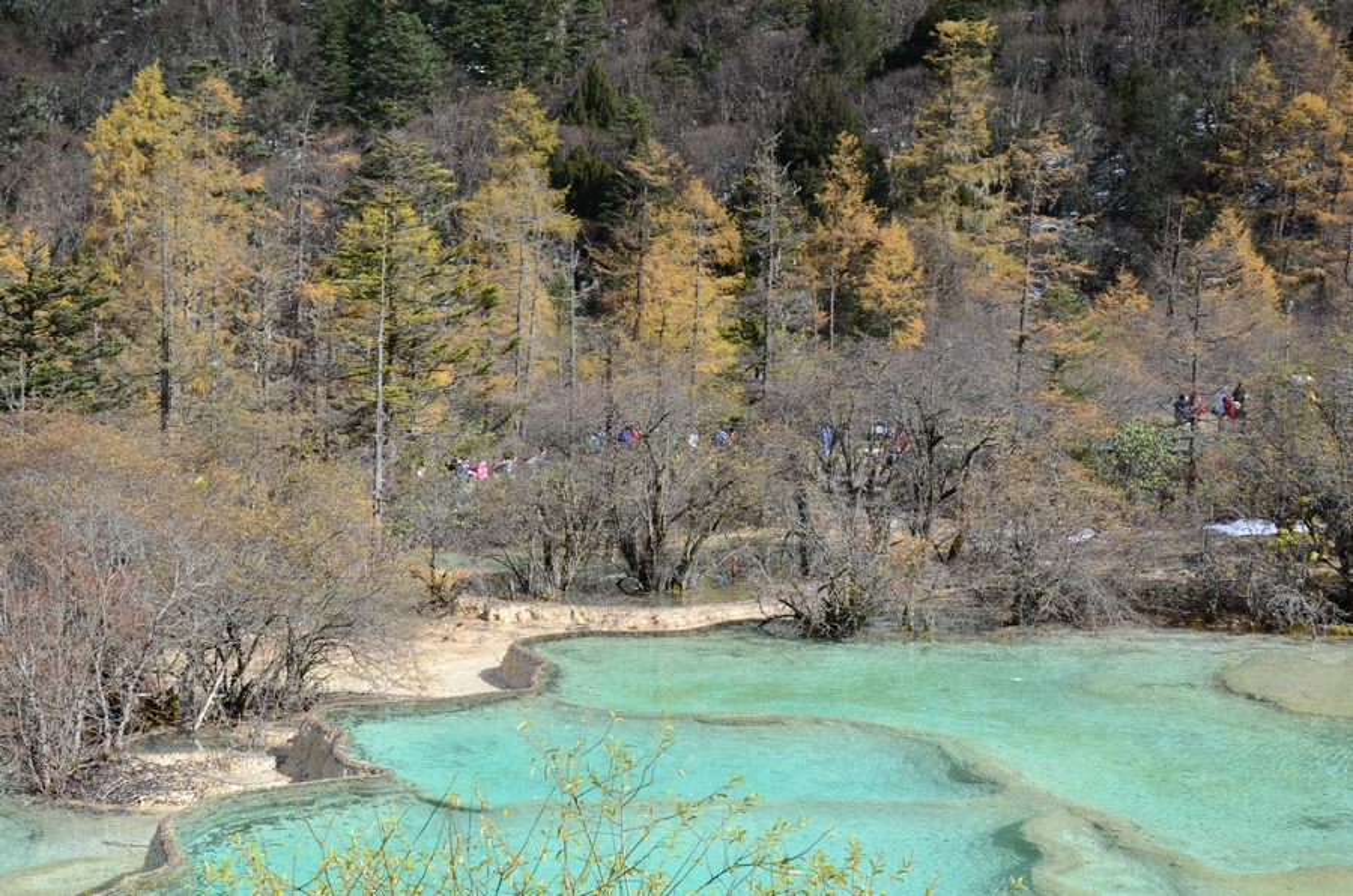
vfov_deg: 22.5
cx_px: 676
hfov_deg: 33.5
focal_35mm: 60
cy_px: 448
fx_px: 2250
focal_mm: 40
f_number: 11
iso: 100
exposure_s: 1/60
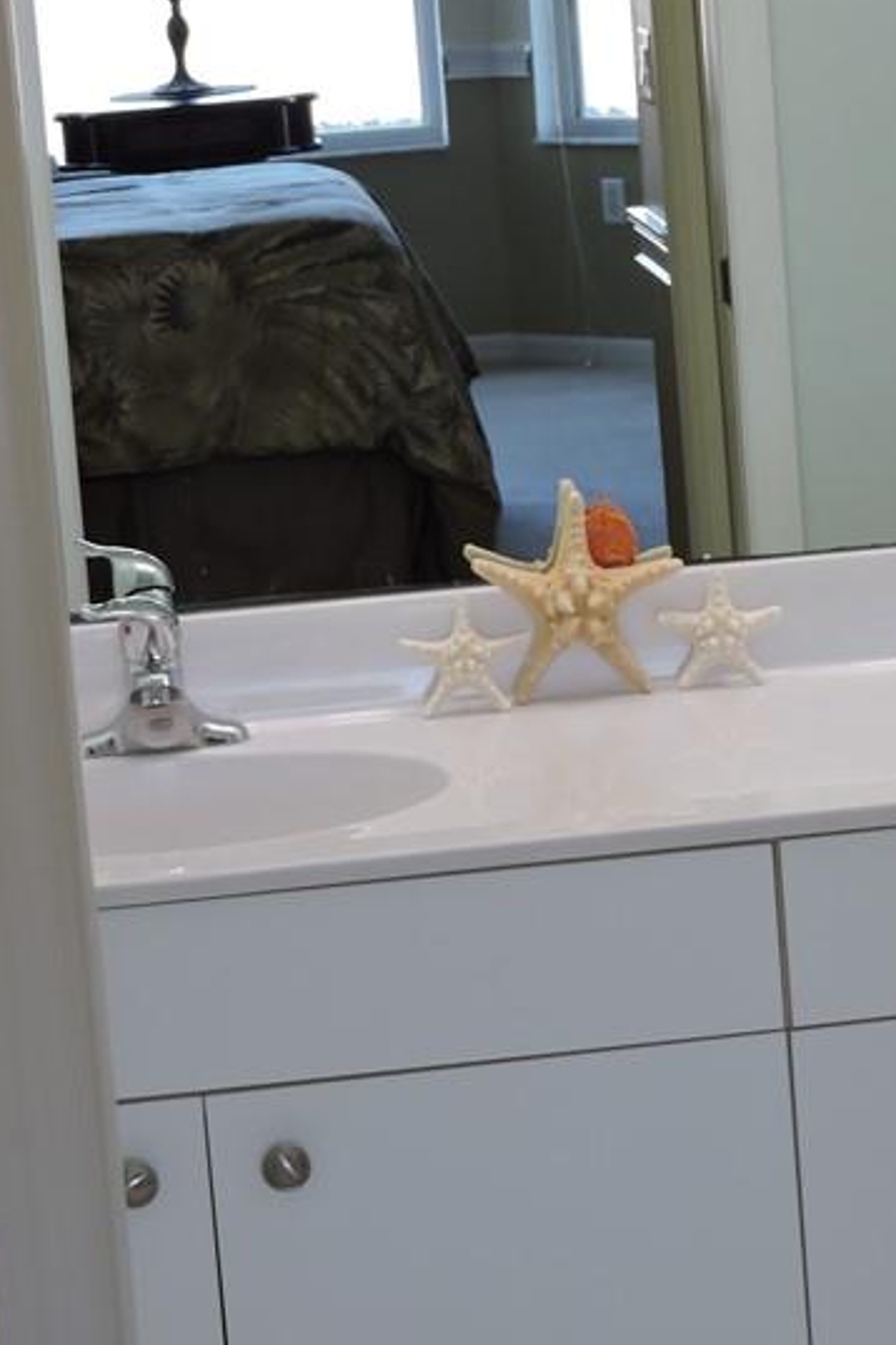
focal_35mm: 129
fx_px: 4816
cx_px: 1051
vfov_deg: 15.8
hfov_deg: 10.5
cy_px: 426
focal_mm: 11.6
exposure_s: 1/30
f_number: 4.2
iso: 125
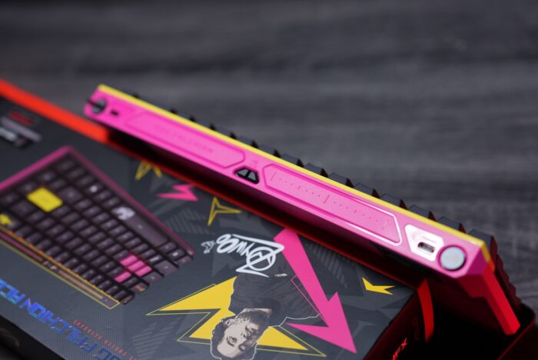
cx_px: 269
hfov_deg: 35.0
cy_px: 180
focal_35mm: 57
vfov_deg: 23.8
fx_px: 853
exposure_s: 1/100
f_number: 2.8
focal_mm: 57
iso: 250
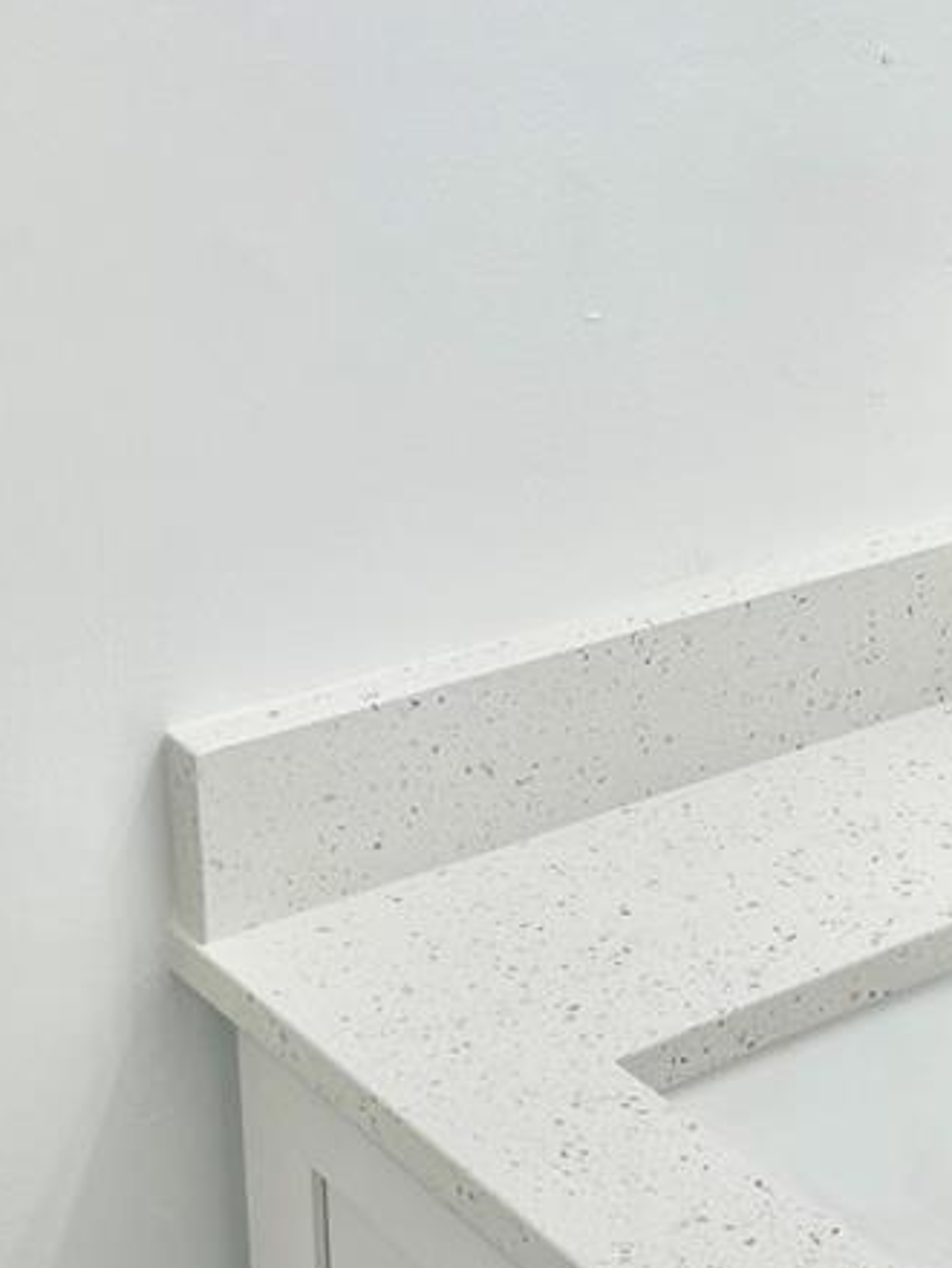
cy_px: 503
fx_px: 2600
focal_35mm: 71
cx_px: 664
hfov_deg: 20.6
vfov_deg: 27.3
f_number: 1.6
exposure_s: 1/130
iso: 32
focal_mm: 5.1
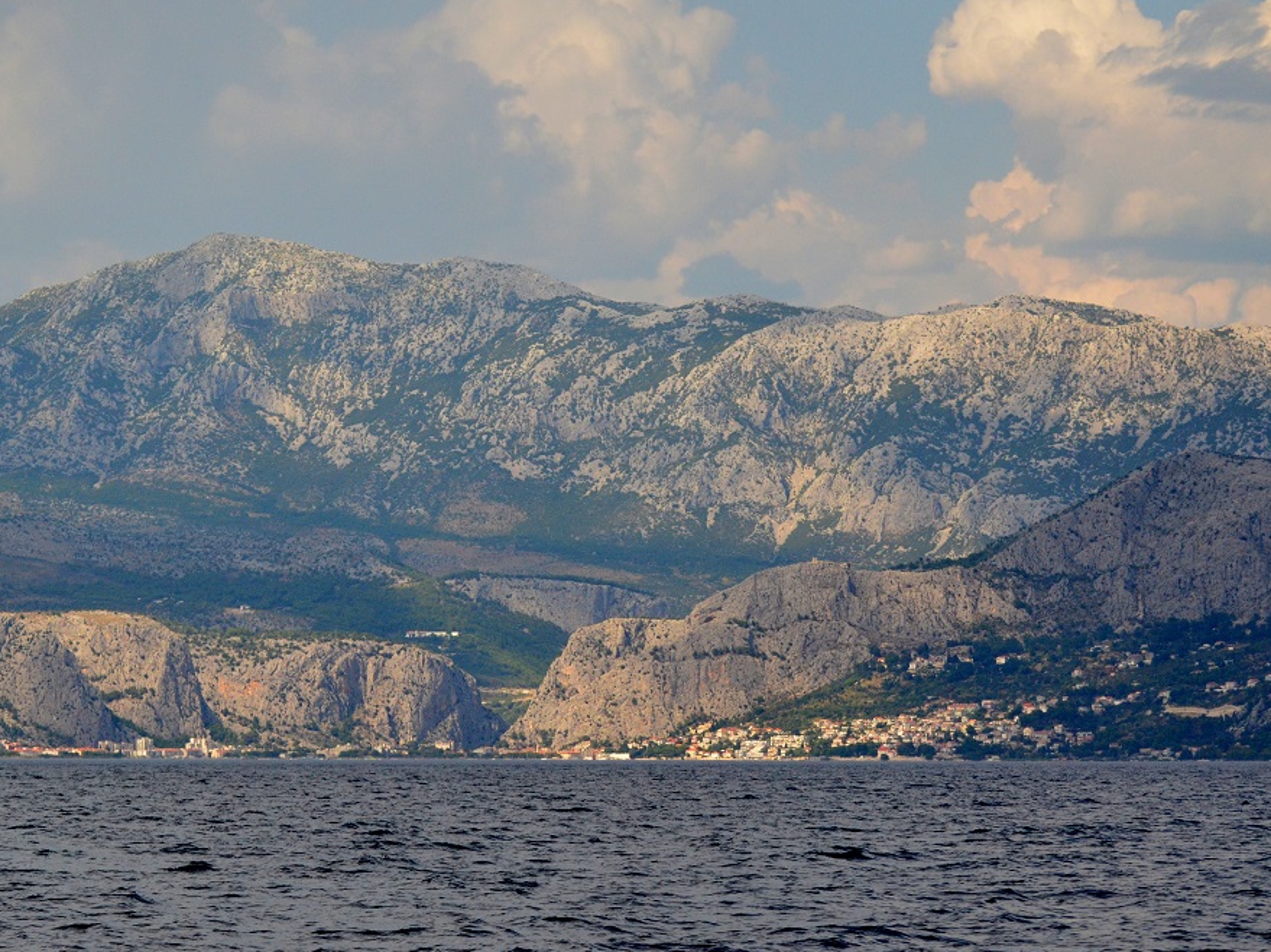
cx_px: 609
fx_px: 4809
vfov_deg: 11.3
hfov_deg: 15.1
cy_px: 475
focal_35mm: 131
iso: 1100
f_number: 4.5
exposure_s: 1/8000
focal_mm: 80
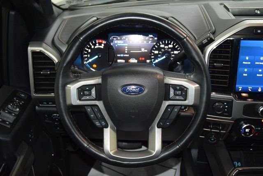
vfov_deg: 33.0
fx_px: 296
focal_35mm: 40
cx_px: 132
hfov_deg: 47.9
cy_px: 88
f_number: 3.8
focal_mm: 27
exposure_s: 1/40
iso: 1800
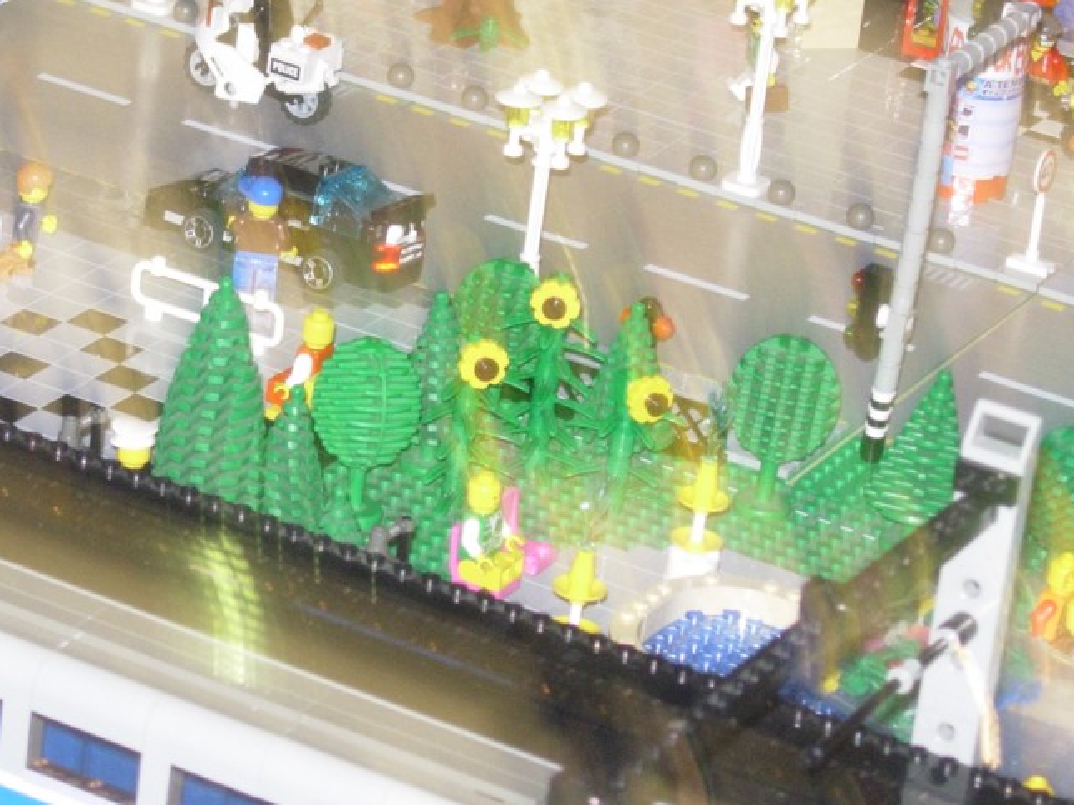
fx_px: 5303
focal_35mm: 171
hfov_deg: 11.5
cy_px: 358
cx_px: 328
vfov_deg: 8.7
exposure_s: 1/11.3
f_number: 4.3
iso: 163
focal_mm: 19.1
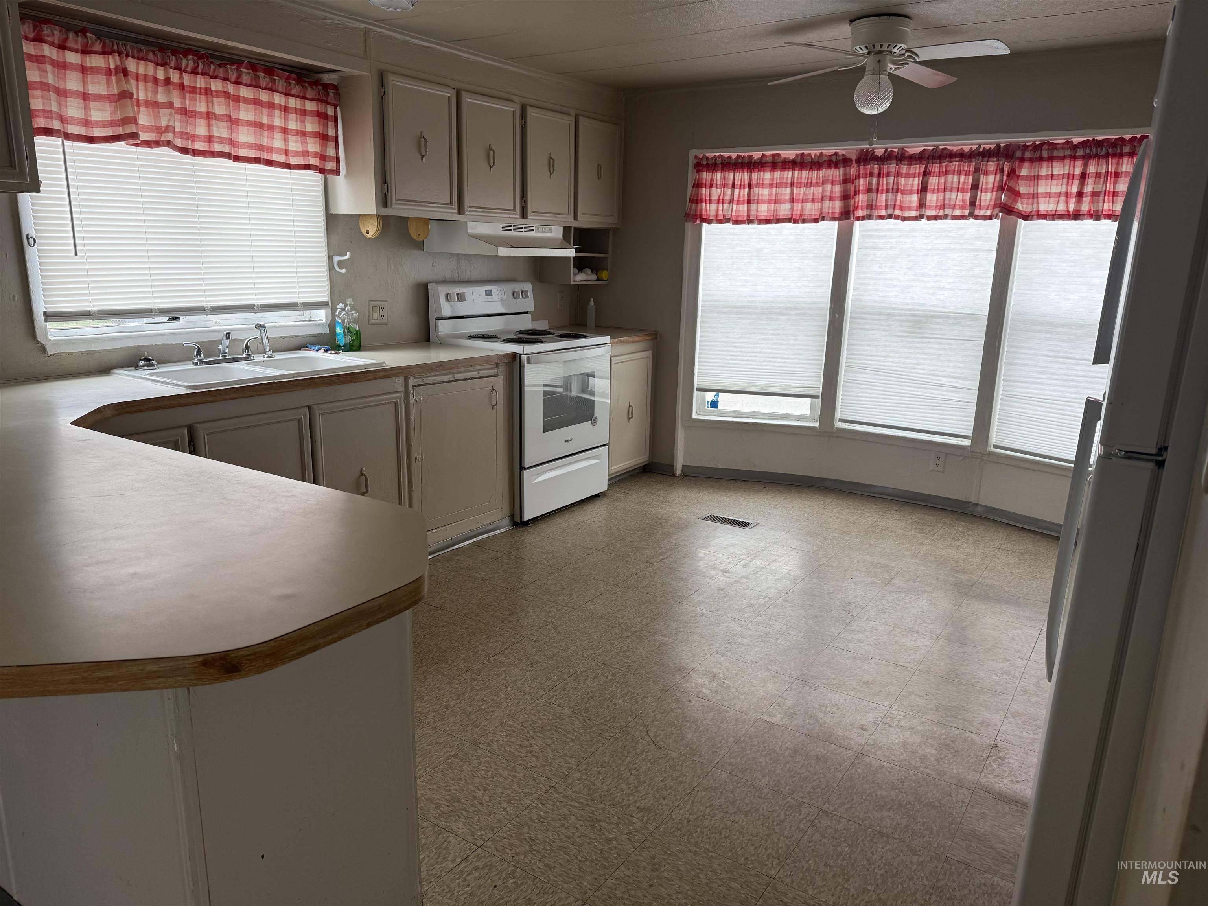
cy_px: 453
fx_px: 838
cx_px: 604
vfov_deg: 56.8
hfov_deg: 71.6
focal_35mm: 24
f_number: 1.78
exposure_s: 1/244
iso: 80
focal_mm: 6.76
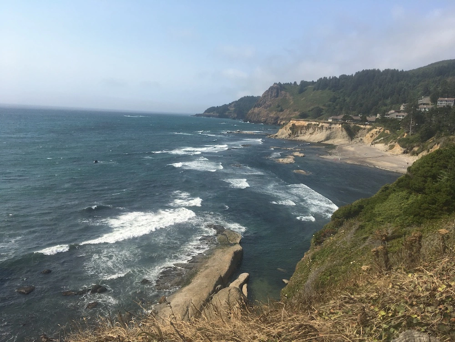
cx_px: 228
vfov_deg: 48.2
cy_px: 171
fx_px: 381
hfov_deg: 61.7
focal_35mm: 29
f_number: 2.2
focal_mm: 4.15
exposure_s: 1/1637
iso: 25
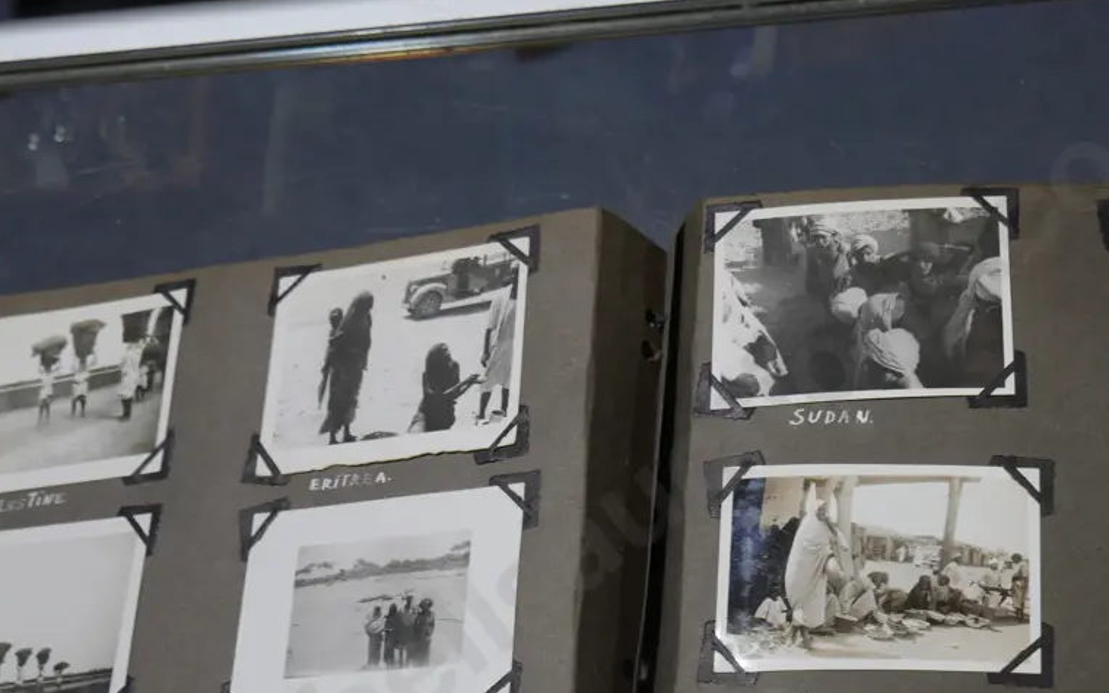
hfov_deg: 33.9
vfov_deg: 21.5
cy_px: 500
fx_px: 1813
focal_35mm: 60
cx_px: 652
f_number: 4.6
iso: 200
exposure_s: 1/80
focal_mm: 21
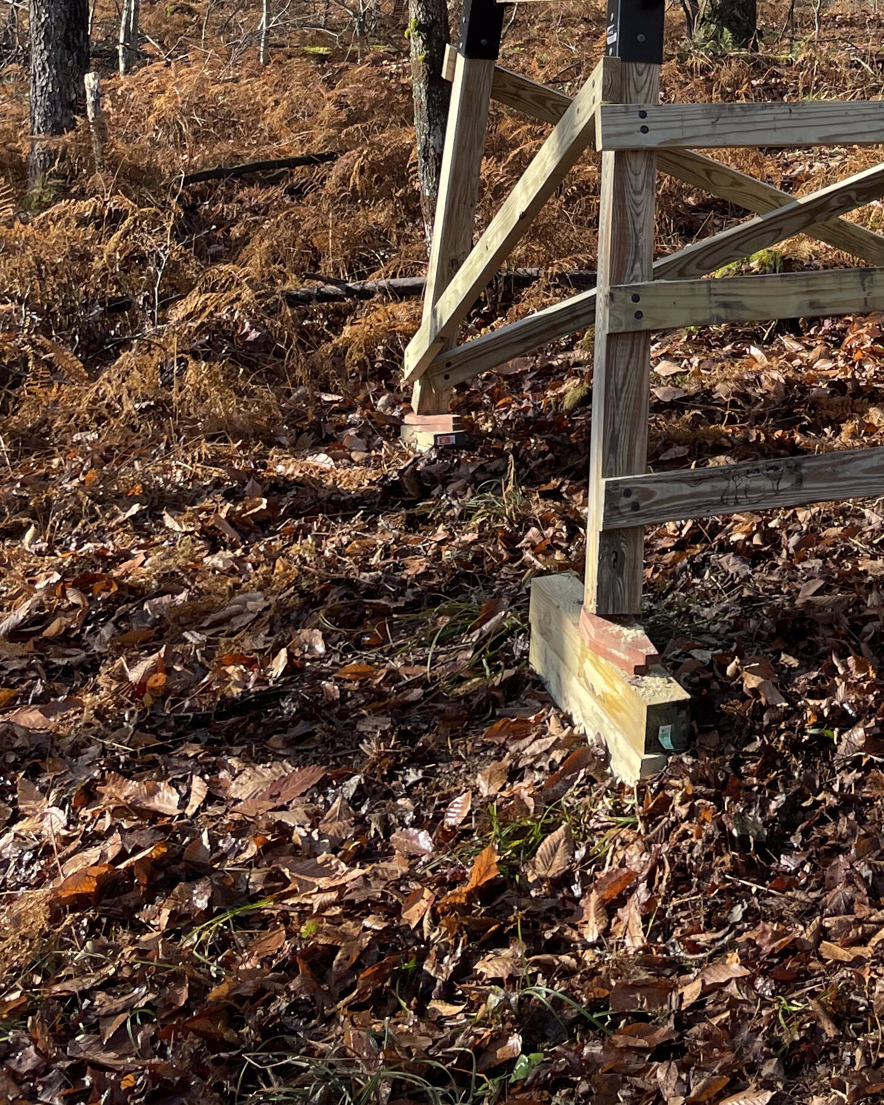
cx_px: 829
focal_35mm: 56
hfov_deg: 26.1
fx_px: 1831
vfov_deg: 30.4
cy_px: -77
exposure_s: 1/640
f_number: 1.6
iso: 32
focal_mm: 4.2
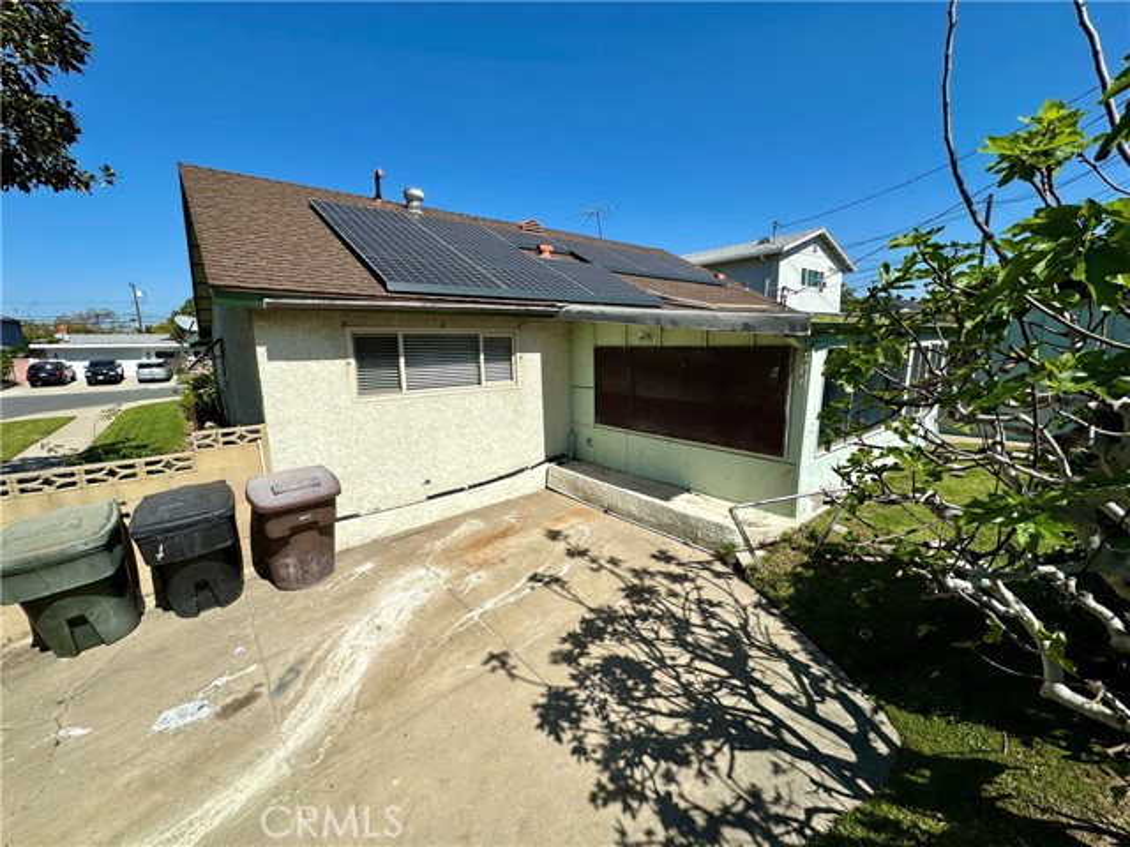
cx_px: 565
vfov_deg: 85.7
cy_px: 424
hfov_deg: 102.1
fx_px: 457
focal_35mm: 14
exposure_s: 1/4000
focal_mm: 2.22
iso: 50
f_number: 2.2
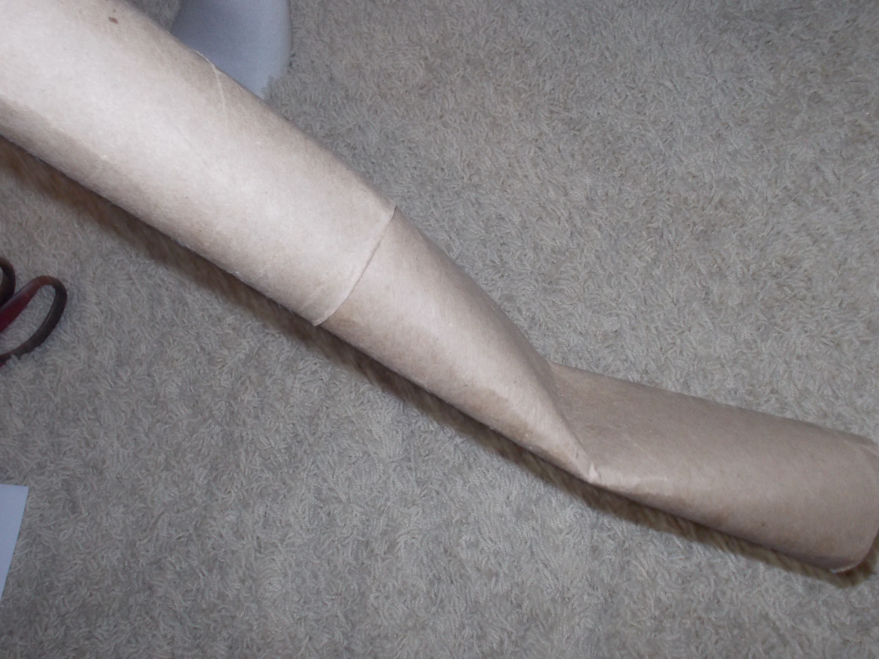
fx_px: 940
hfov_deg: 50.1
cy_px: 330
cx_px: 440
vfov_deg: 38.7
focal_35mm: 37
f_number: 3.7
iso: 200
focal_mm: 5.2
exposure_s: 1/30
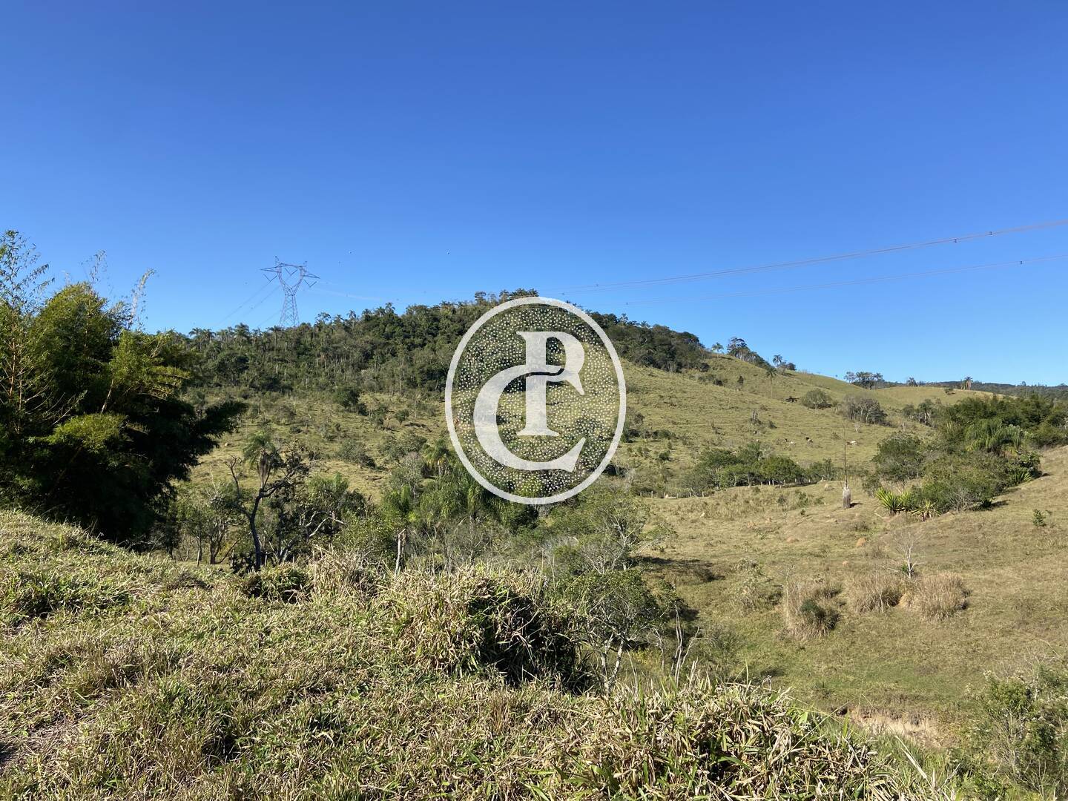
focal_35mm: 26
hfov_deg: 67.3
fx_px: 802
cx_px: 534
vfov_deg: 53.1
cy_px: 400
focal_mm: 4.25
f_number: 1.8
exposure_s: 1/2066
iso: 32
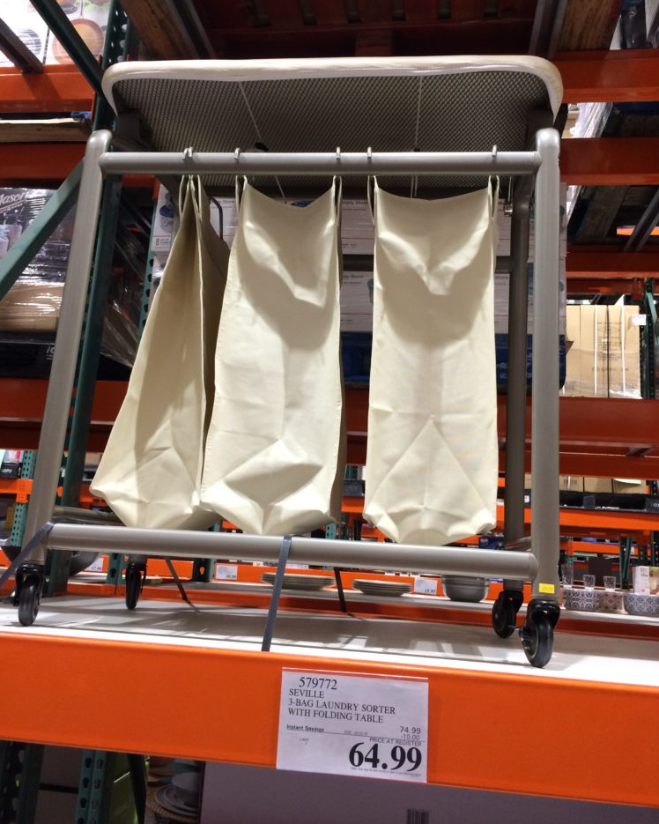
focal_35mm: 31
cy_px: 377
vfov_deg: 57.1
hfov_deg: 47.1
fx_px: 756
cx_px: 332
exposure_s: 1/30
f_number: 2.2
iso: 100
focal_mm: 4.15
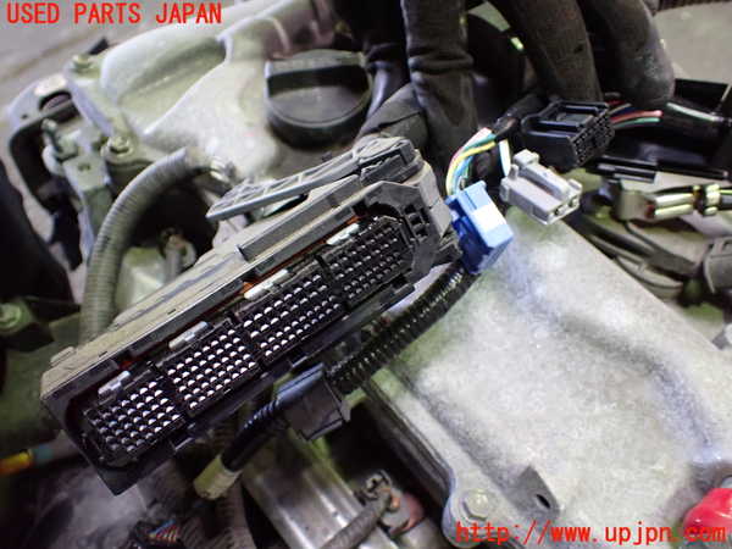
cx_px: 366
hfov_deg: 60.0
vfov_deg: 46.8
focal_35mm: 30
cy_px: 274
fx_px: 634
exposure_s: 1/60
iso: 800
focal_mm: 5.4
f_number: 2.3
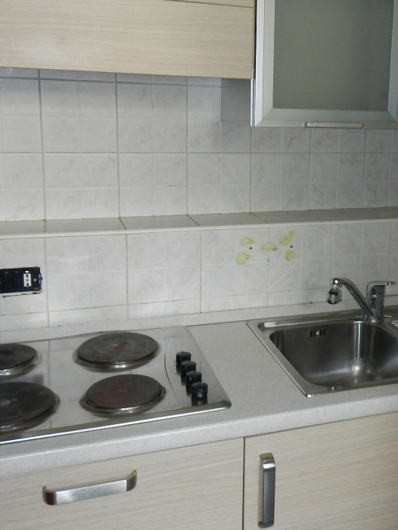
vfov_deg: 44.6
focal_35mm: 42
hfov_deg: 33.3
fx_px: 644
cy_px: 215
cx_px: 321
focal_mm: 4
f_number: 3.4
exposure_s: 1/30
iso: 200
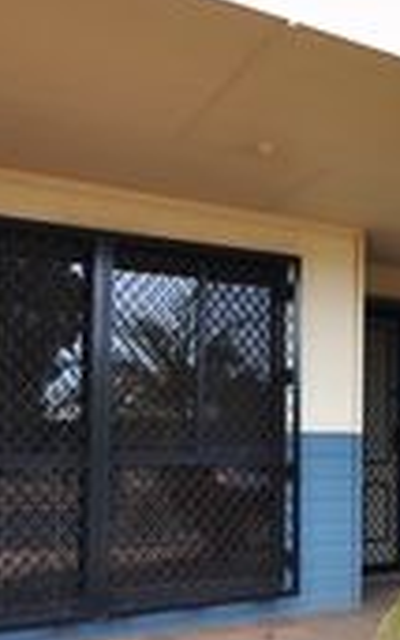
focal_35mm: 42
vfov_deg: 46.8
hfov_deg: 28.3
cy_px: 395
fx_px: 732
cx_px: 419
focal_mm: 10
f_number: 6.3
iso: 200
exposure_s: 1/160
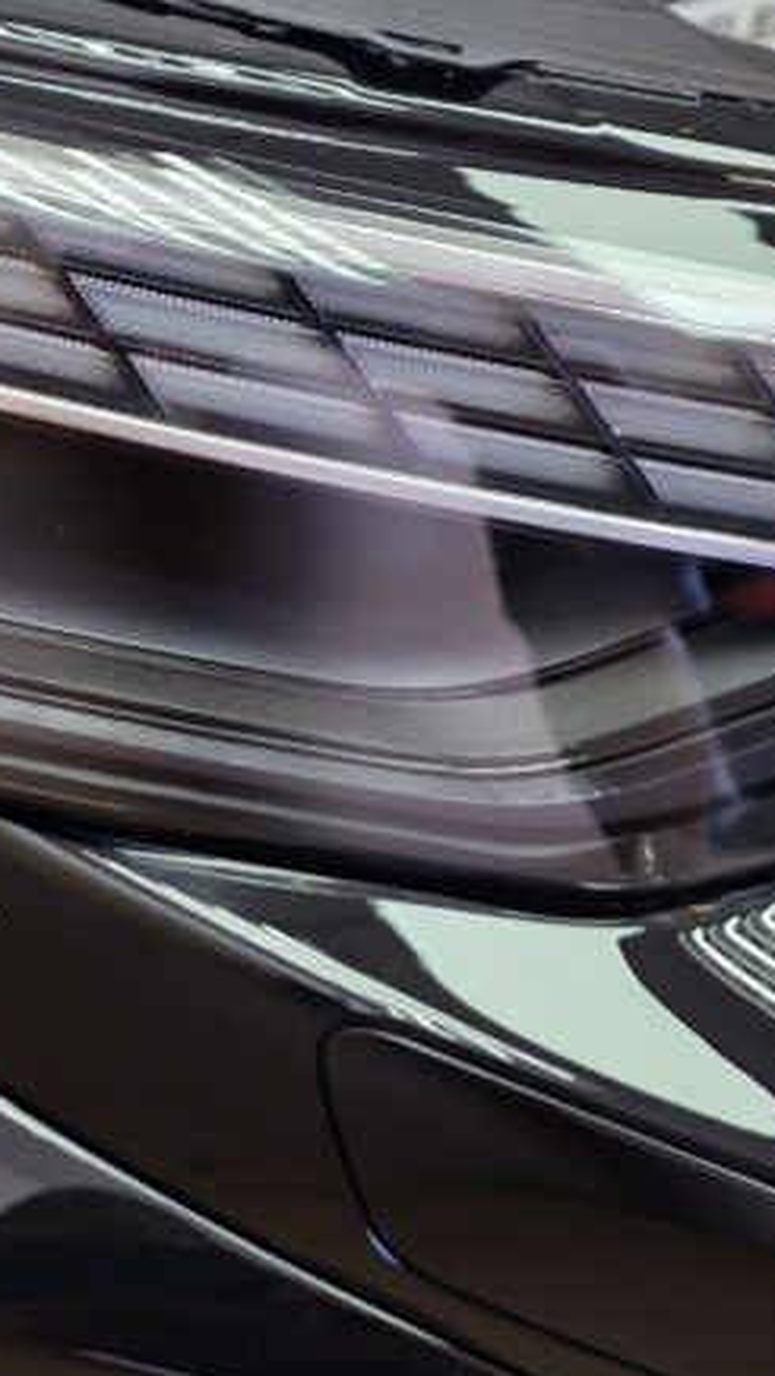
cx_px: 63
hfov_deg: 20.0
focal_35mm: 59
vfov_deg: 34.9
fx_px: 2153
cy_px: 399
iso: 100
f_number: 1.7
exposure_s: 1/100
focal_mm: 6.25
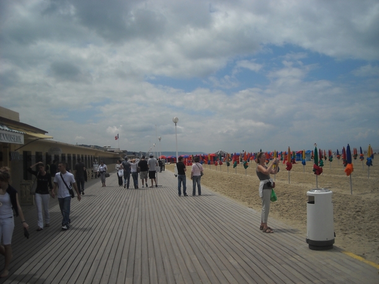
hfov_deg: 52.6
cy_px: 142
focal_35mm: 35
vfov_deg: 40.7
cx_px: 190
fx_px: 383
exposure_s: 1/804
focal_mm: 5.7
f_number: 5.6
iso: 64
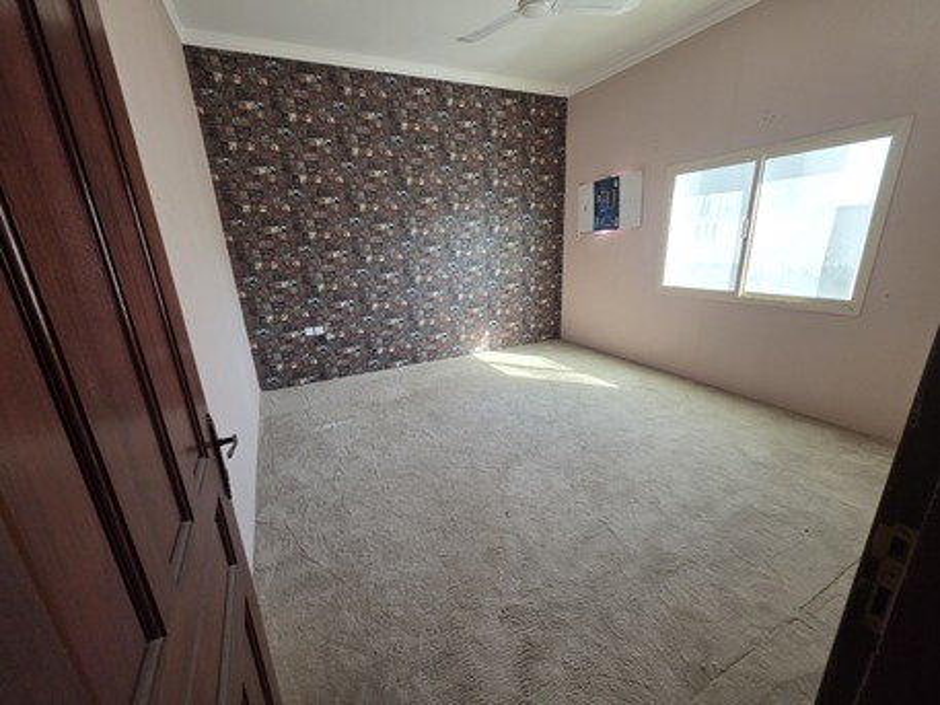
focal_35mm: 13
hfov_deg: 106.2
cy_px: 352
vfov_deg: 89.9
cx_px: 470
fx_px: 353
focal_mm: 2.2
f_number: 1.9
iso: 250
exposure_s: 1/100
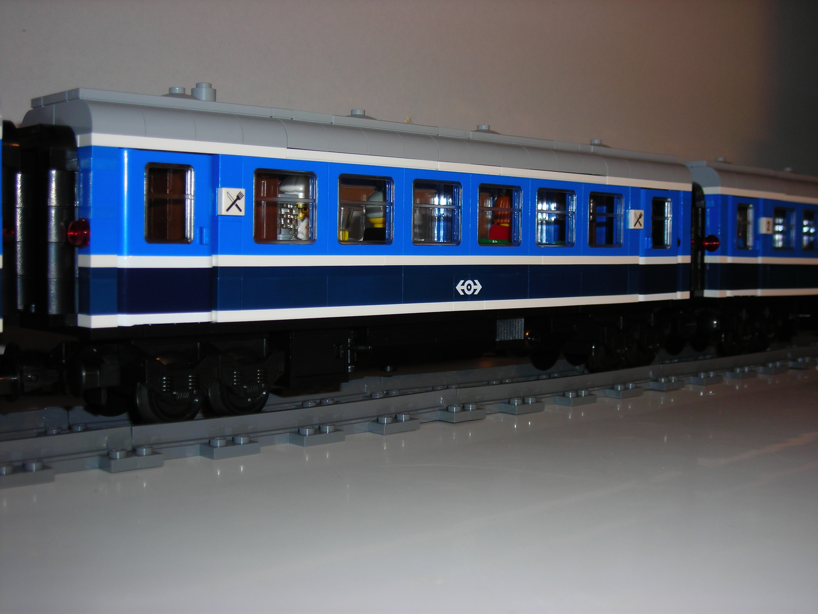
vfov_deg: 30.9
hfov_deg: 40.4
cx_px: 409
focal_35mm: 47
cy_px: 307
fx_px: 1111
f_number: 3.4
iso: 50
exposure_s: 1/60.1
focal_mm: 7.8
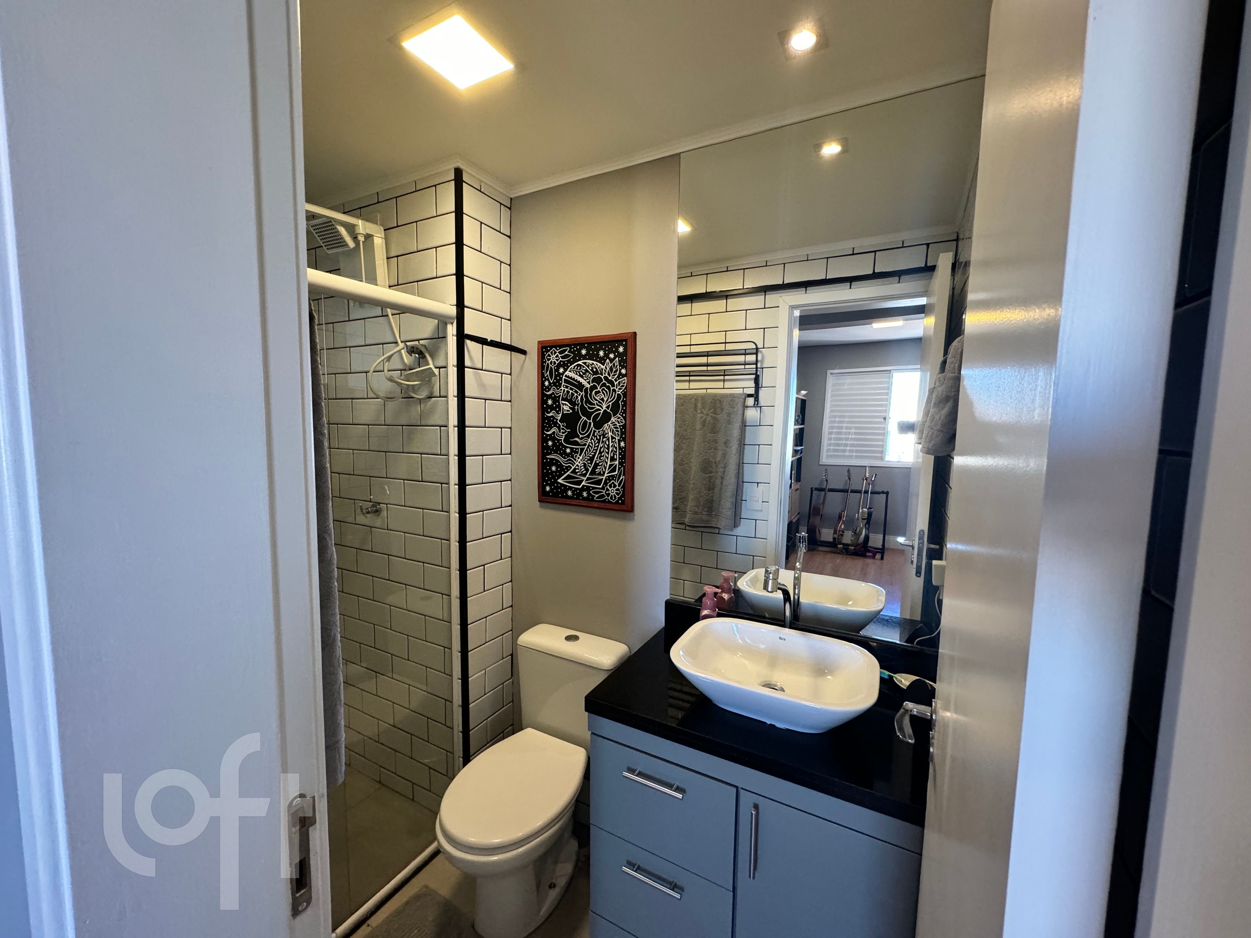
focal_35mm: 14
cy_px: 469
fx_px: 506
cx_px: 626
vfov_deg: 85.7
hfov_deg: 102.1
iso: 250
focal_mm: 2.22
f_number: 2.2
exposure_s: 1/120
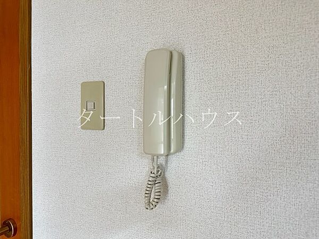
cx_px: 160
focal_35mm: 24
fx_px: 221
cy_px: 120
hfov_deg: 71.6
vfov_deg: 56.8
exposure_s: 1/60
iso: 640
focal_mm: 6.86
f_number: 1.78
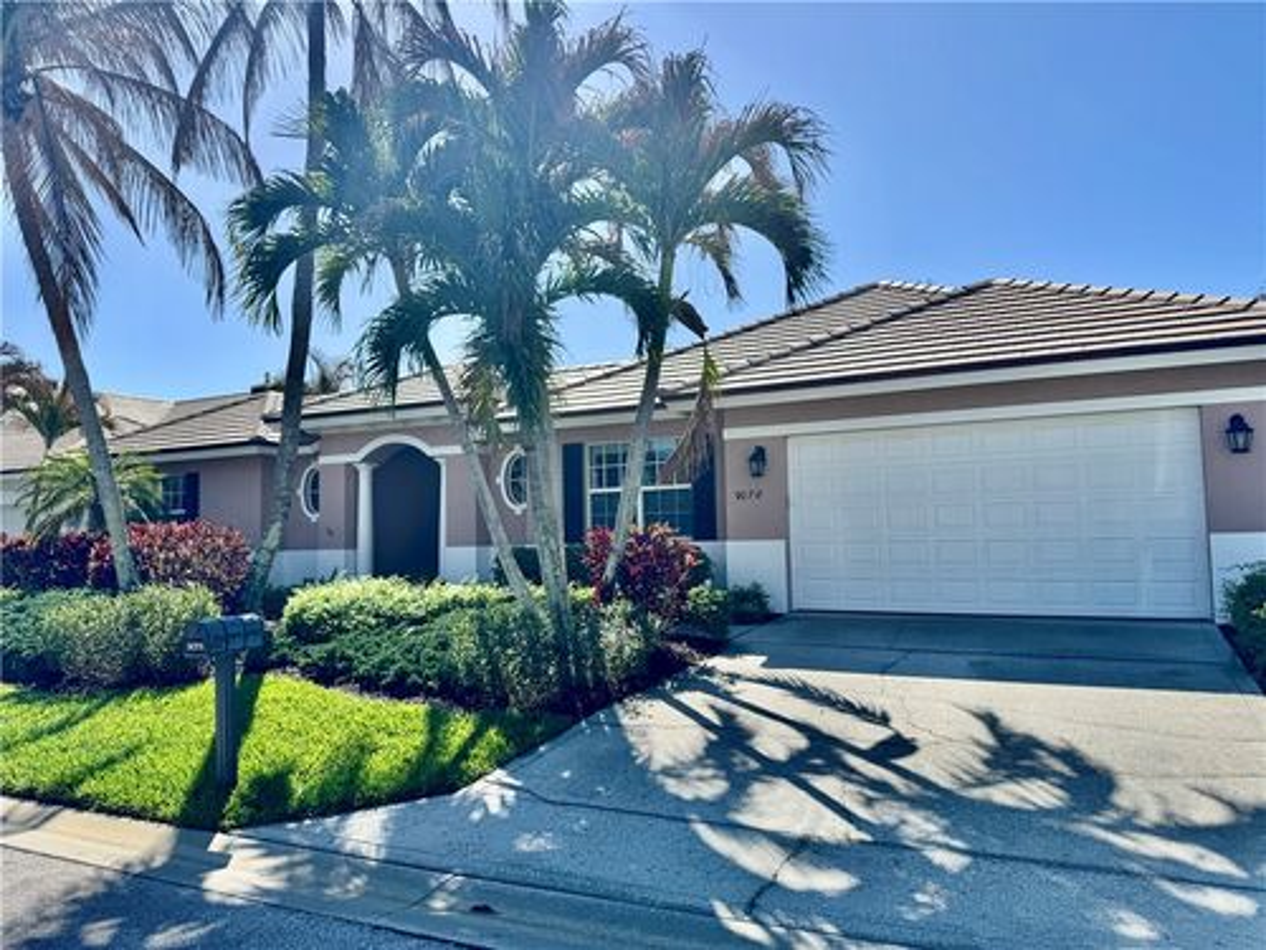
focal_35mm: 24
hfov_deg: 71.6
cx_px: 633
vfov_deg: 56.8
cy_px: 475
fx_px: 878
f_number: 1.78
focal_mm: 6.76
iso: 80
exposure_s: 1/5814
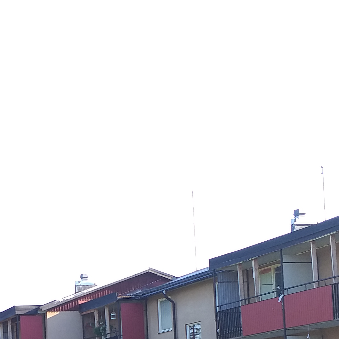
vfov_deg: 20.9
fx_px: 853
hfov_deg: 21.7
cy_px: 410
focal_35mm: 77
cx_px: 1
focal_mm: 3.93
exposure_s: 1/240
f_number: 1.7
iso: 40
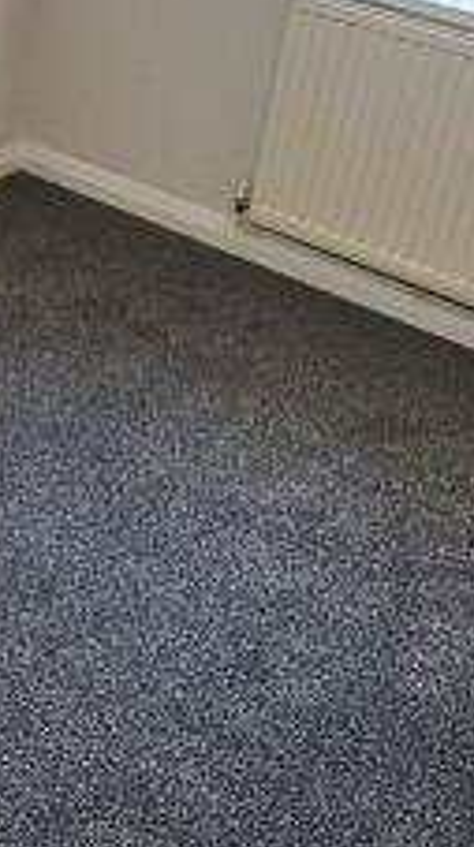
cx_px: -228
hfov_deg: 17.0
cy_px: 448
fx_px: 1436
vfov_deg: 32.9
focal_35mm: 64
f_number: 2.2
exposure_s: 1/33
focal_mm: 2.2
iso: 400
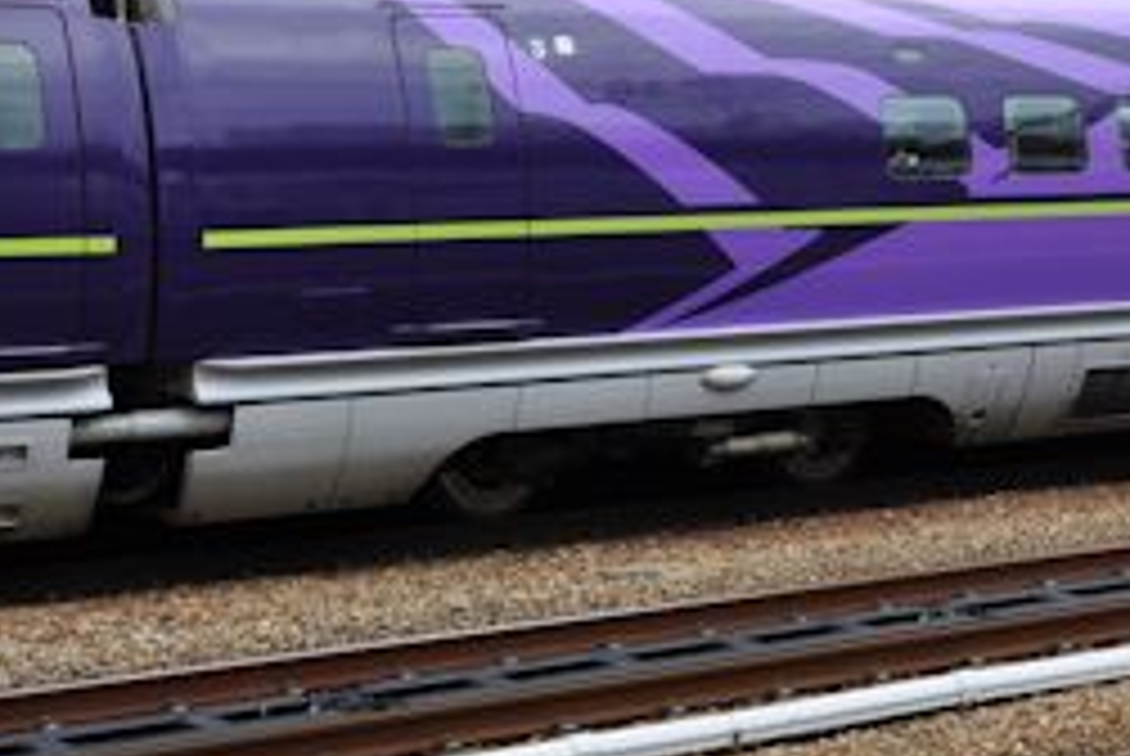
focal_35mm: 97
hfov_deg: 20.2
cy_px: 225
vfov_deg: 14.1
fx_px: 3048
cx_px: 1180
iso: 200
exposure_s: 1/125
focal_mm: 24
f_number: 9
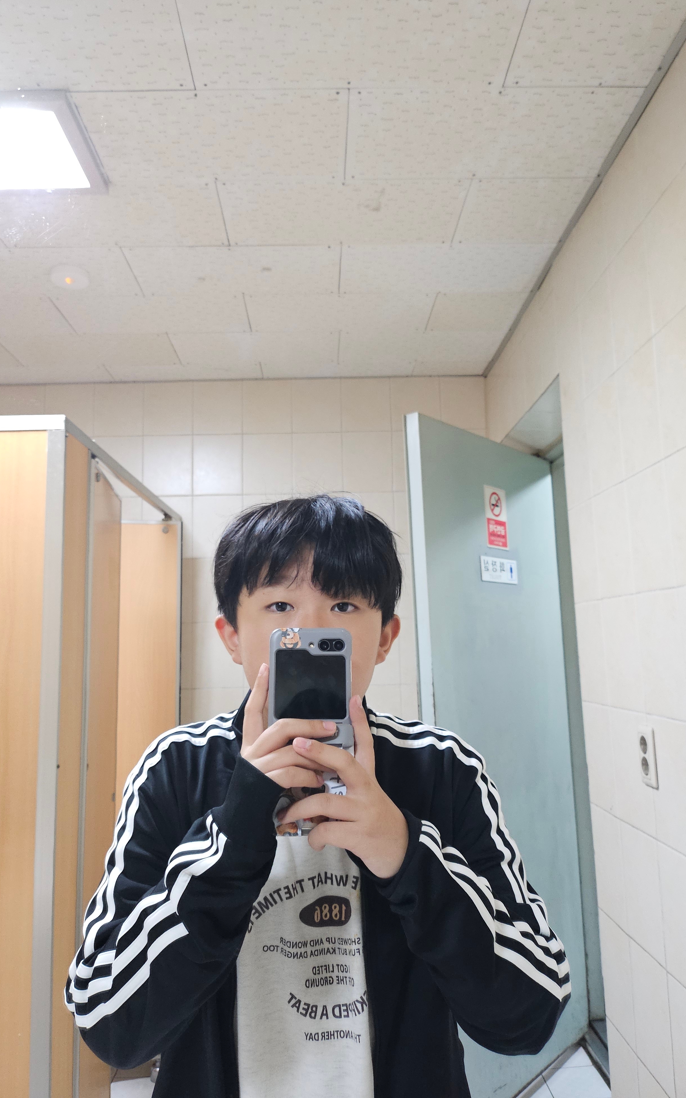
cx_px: 330
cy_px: 539
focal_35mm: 26
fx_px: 778
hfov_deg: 47.6
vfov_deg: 70.4
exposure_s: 1/120
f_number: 1.8
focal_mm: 5
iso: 1000
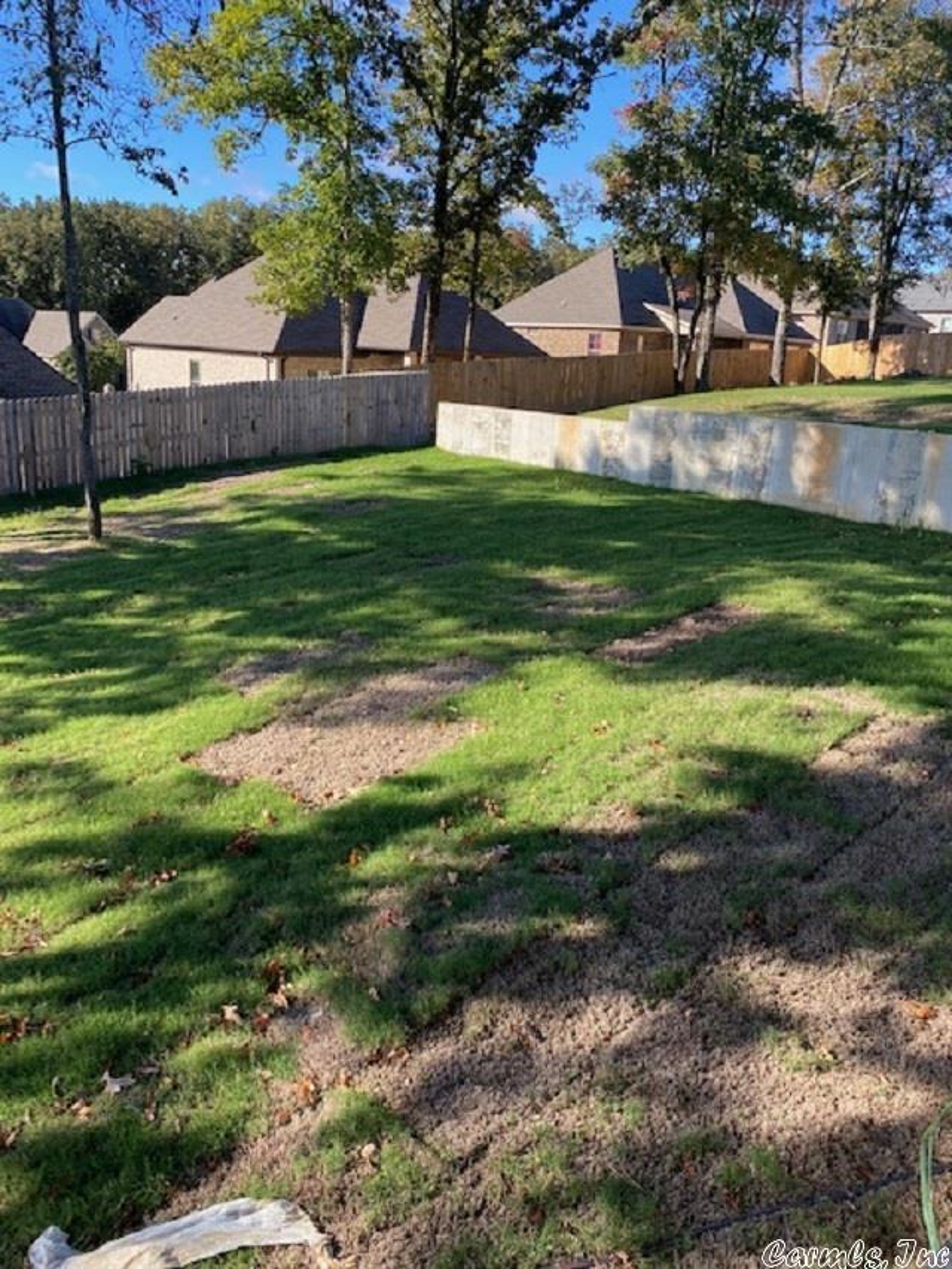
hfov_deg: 53.1
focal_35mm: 26
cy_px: 634
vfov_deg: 67.3
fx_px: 953
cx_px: 476
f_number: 1.8
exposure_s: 1/685
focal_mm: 4.25
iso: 32
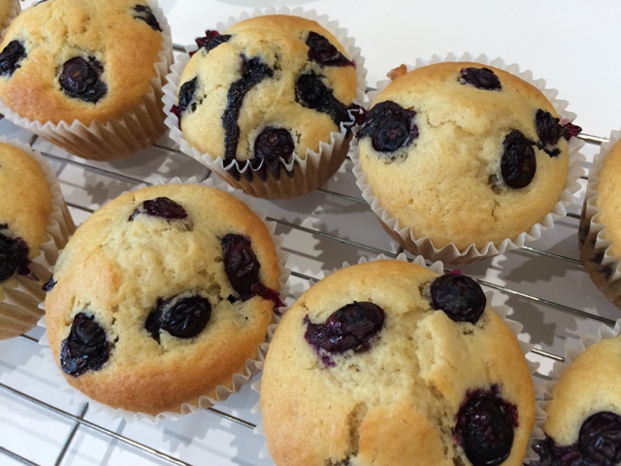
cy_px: 233
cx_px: 310
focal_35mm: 29
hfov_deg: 61.7
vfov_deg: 48.2
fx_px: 520
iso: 64
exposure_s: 1/33
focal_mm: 4.15
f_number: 2.2
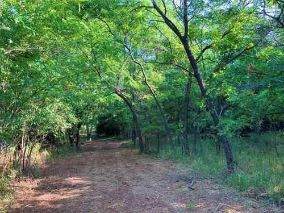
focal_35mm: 29
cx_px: 142
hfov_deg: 61.7
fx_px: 238
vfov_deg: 48.2
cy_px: 106
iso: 32
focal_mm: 3
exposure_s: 1/122
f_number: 1.8
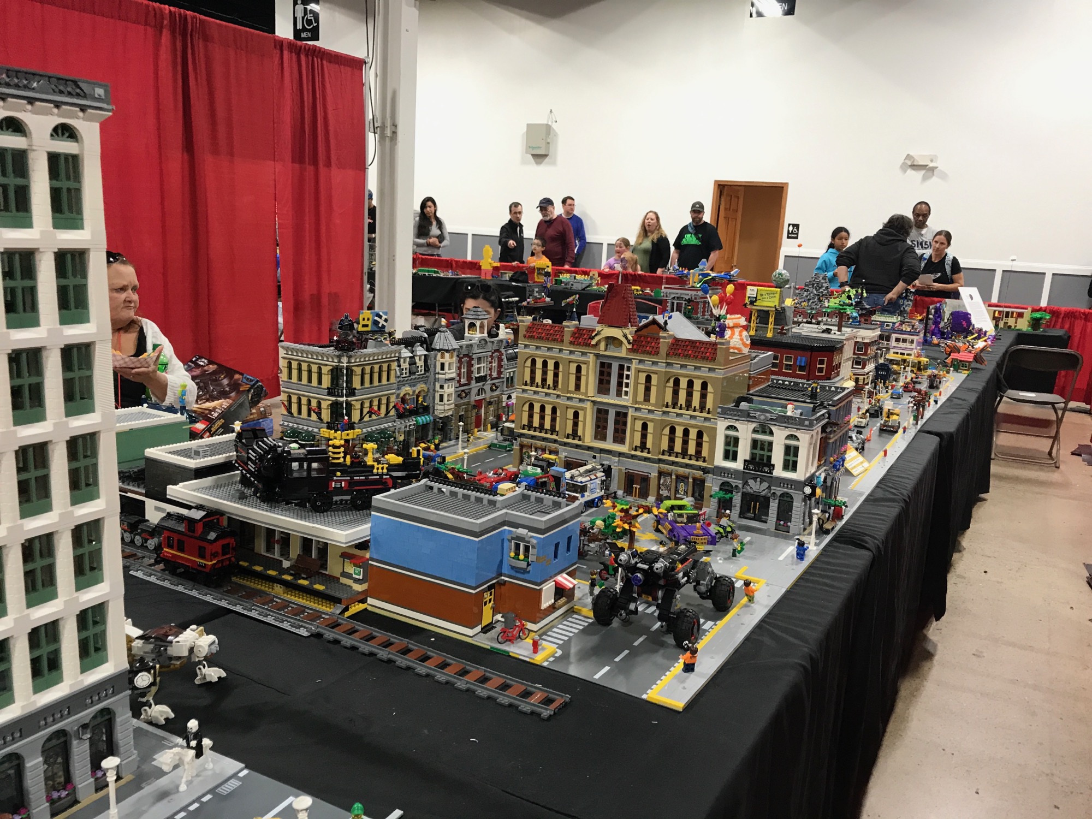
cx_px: 546
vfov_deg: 49.7
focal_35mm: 28
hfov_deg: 63.4
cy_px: 410
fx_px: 883
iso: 40
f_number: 1.8
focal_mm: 3.99
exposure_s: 1/30
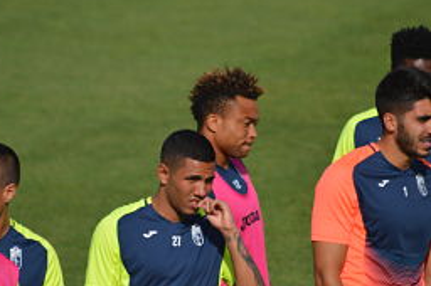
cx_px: 231
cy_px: 202
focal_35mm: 704
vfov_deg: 1.9
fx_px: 8418
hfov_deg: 2.9
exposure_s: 1/2000
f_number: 5.6
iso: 280
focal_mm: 300
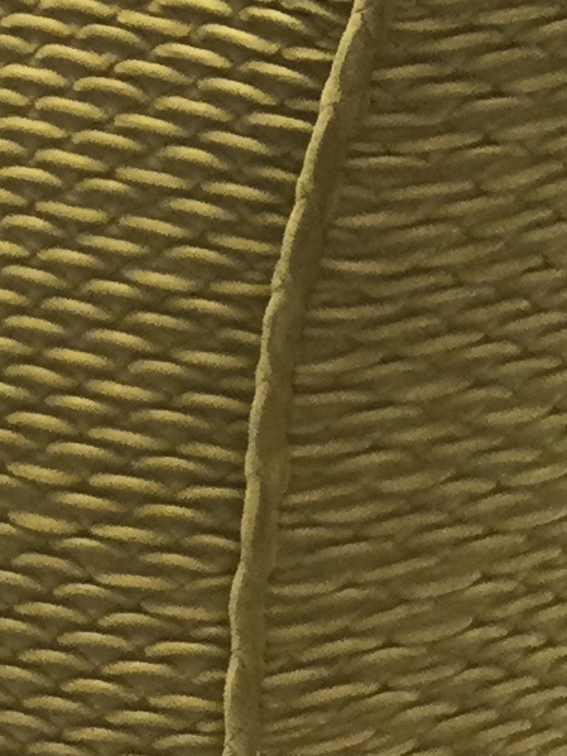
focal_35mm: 169
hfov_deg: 8.8
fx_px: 3692
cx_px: 398
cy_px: -37
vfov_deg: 11.6
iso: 80
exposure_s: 1/33
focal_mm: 3.3
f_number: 2.4
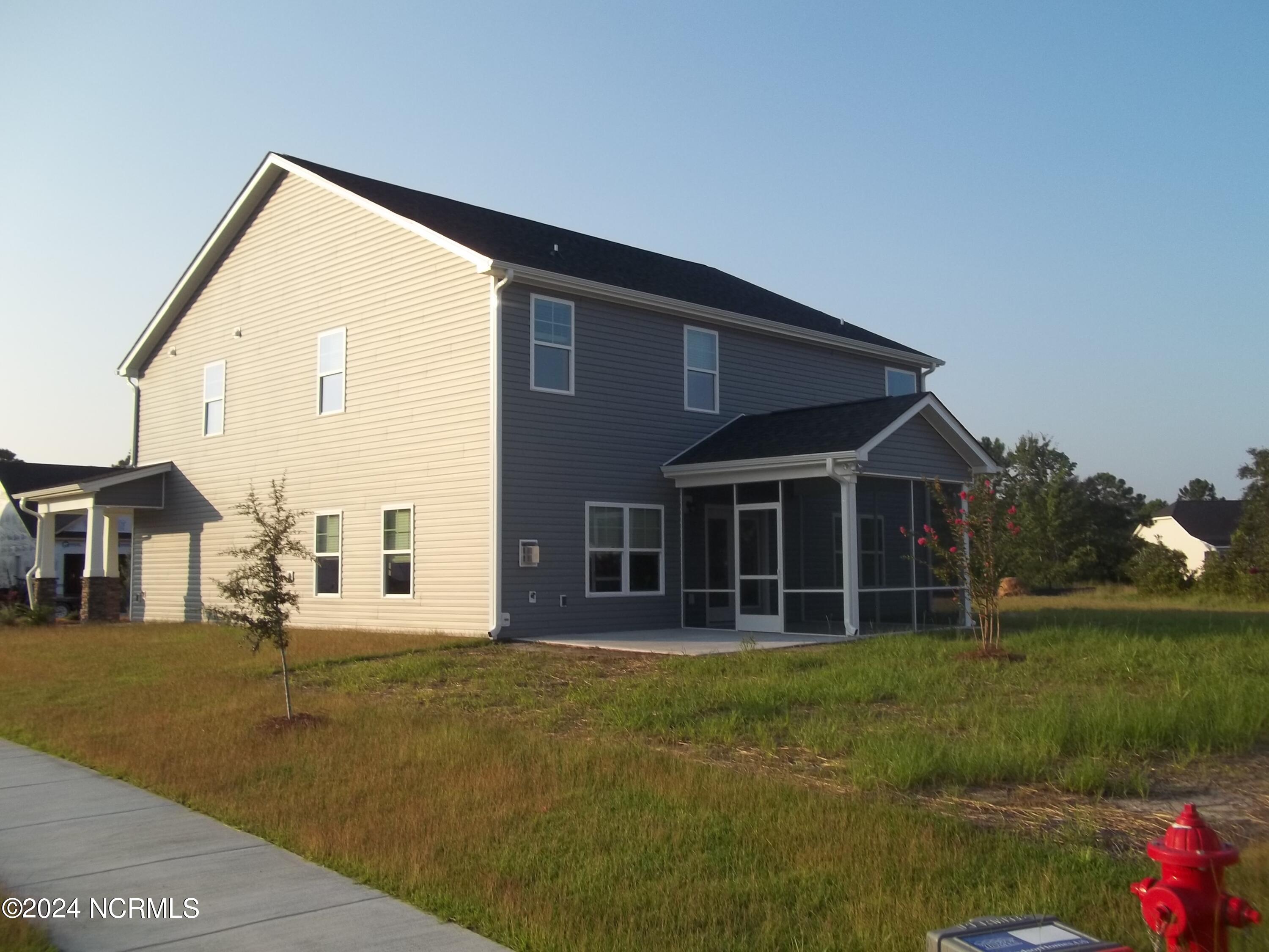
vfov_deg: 44.2
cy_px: 476
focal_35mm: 32
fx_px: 1173
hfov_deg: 56.8
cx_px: 634
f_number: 8.8
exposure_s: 1/100
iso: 64
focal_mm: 5.7
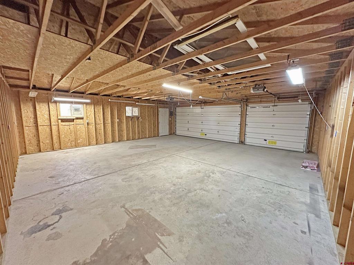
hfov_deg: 102.1
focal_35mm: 14
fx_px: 143
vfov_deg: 85.7
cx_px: 177
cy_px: 132
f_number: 2.2
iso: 500
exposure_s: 1/60
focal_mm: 2.22
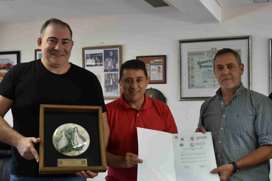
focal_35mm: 50
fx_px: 378
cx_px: 172
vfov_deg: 27.0
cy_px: 103
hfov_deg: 39.3
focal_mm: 24
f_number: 3.8
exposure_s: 1/125
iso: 800
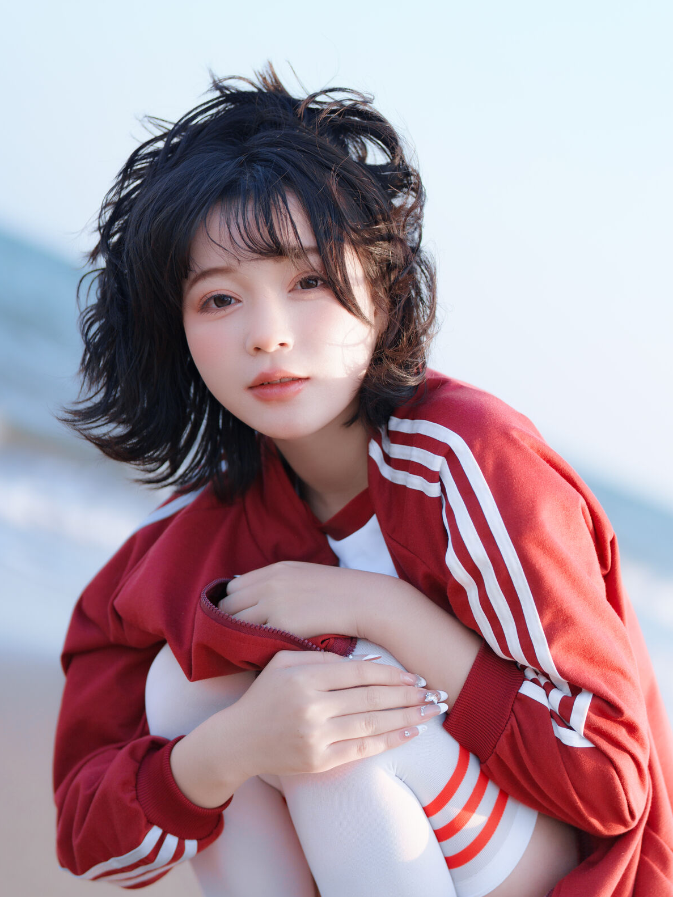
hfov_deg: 18.0
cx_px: 338
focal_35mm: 82
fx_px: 2126
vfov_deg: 23.8
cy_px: 427
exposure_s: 1/3200
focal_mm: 50
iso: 100
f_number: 1.4
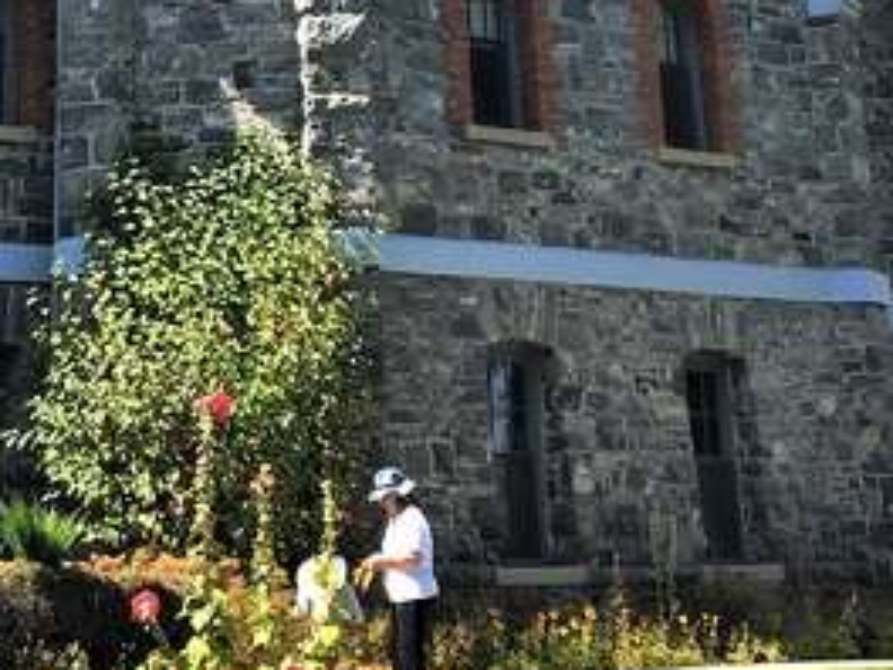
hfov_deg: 21.9
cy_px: -308
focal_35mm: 88
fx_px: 2270
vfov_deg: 15.6
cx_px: 149
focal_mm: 4.15
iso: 25
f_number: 2.2
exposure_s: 1/587
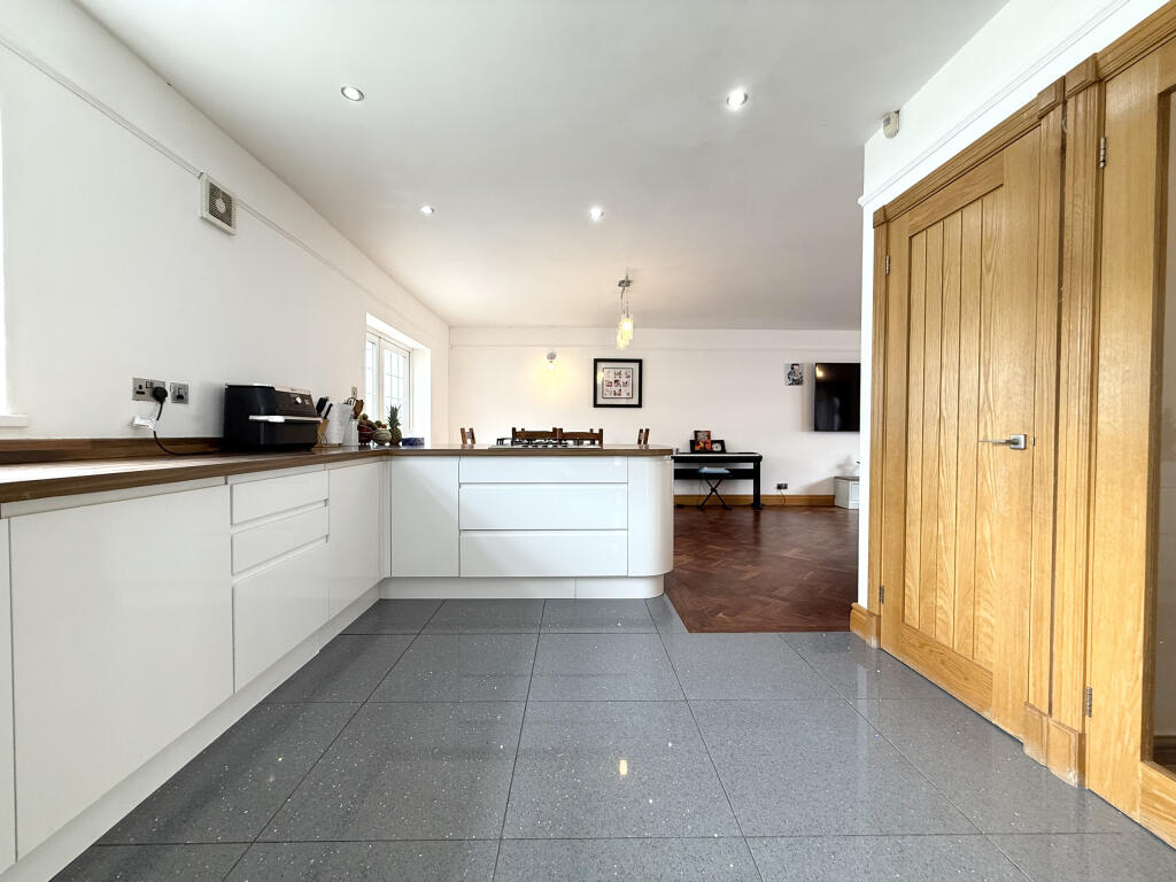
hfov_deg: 102.1
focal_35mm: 14
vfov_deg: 85.7
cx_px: 588
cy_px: 441
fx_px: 476
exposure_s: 1/100
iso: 125
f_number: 2.2
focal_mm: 2.22
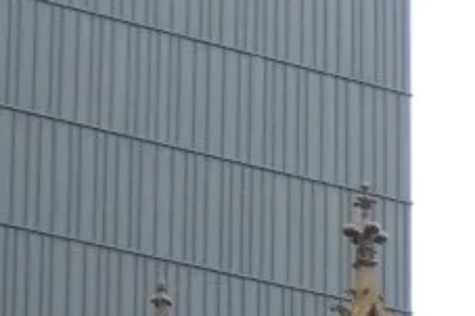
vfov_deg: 4.9
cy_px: 1051
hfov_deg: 7.3
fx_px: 3481
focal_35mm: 264
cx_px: 1193
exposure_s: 1/80
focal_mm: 7.2
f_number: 3.8
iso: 160
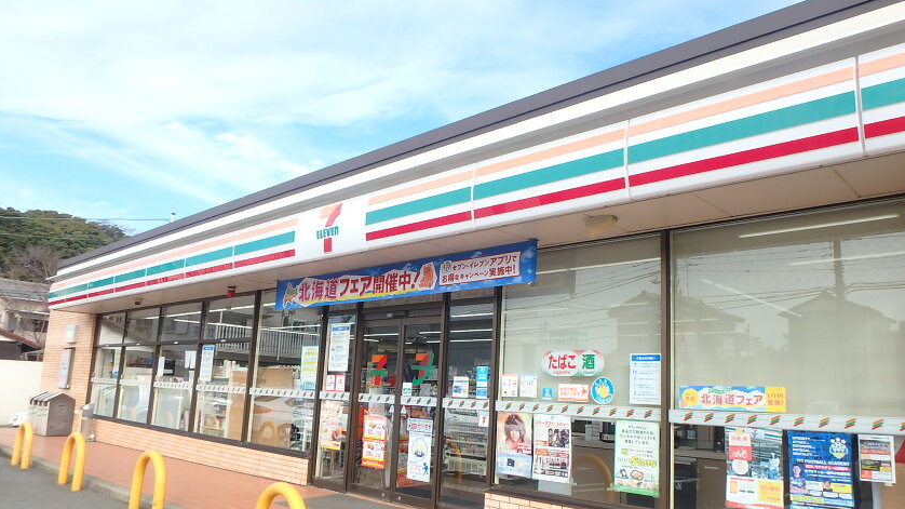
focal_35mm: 26
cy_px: 307
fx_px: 624
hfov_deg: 71.6
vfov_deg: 44.1
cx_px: 512
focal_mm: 3.7
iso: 125
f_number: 3.5
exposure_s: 1/500
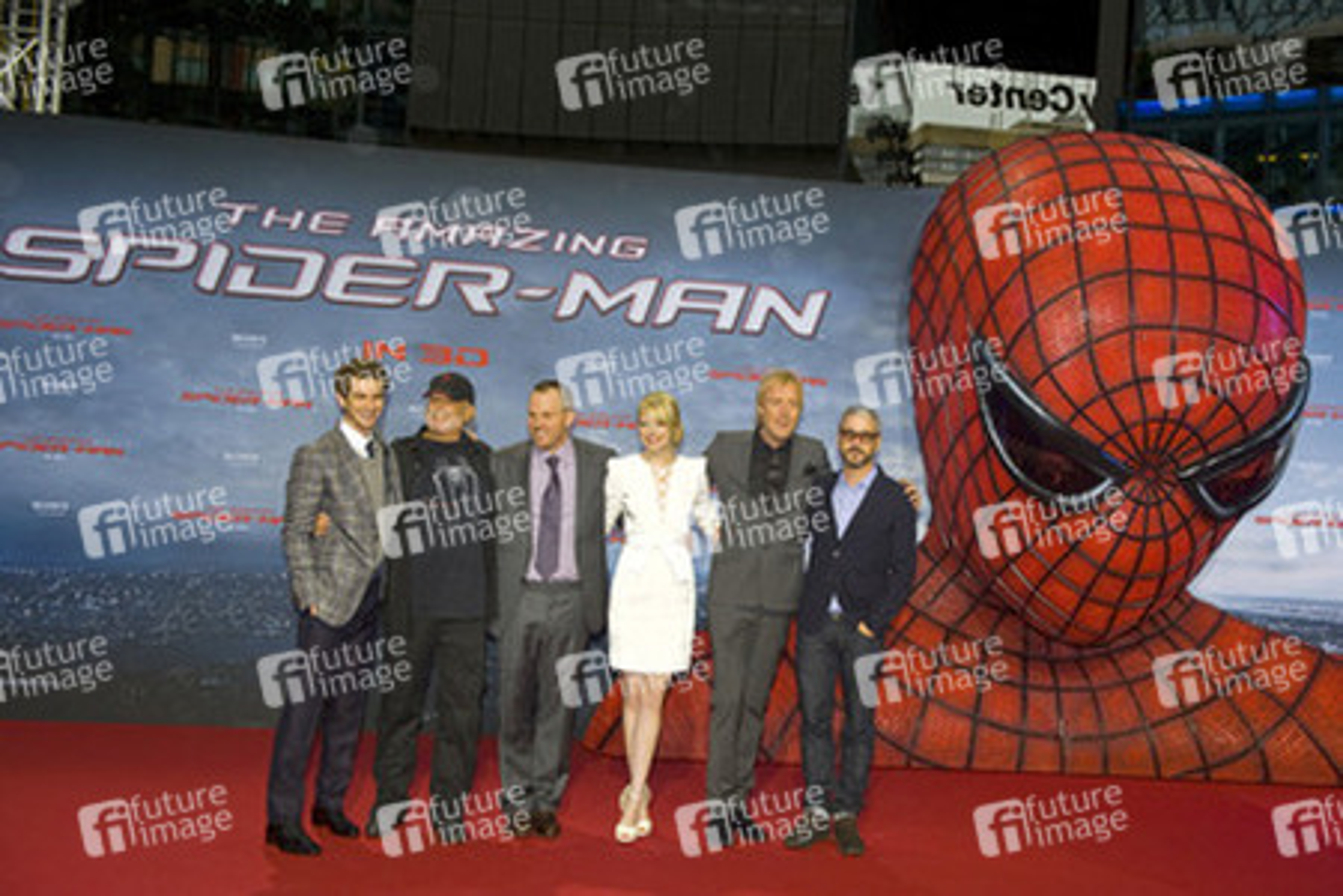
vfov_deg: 36.9
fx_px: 1343
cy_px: 448
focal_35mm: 36
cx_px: 672
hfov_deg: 53.1
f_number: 5
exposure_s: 1/200
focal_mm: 36
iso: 800
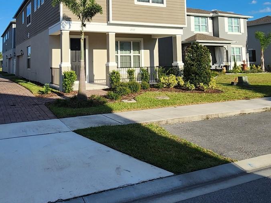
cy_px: 40
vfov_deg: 43.2
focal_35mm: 31
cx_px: 102
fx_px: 243
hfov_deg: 57.7
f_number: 2.2
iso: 50
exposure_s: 1/1973
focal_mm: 2.2
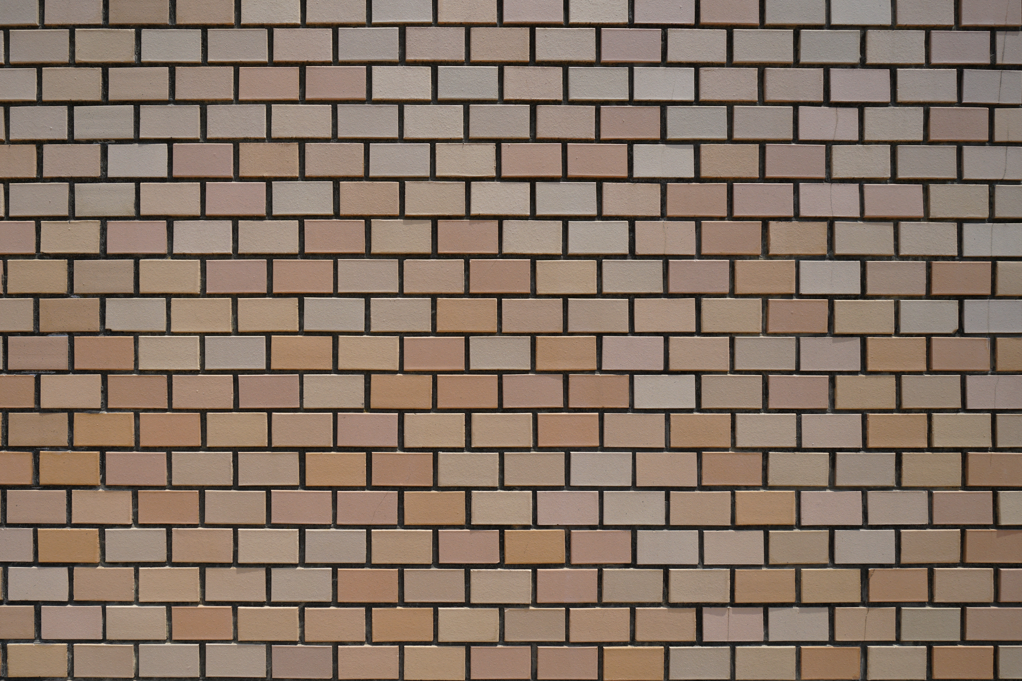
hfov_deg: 91.9
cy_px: 395
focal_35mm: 17
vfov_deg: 70.0
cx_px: 404
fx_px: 483
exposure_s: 1/500
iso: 200
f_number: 8
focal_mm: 12
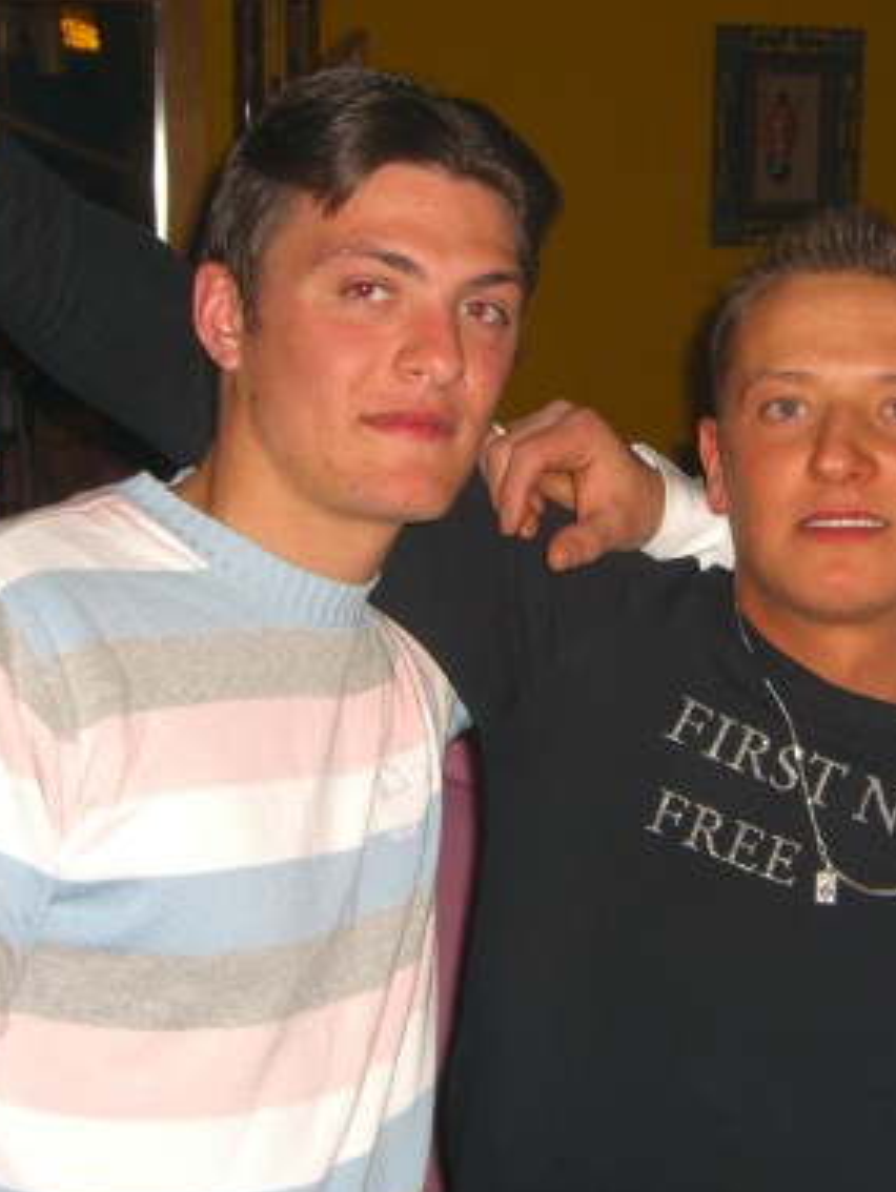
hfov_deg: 20.0
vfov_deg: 26.6
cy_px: 505
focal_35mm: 73
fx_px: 2517
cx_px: 704
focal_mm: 9.5
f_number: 3.1
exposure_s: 1/60
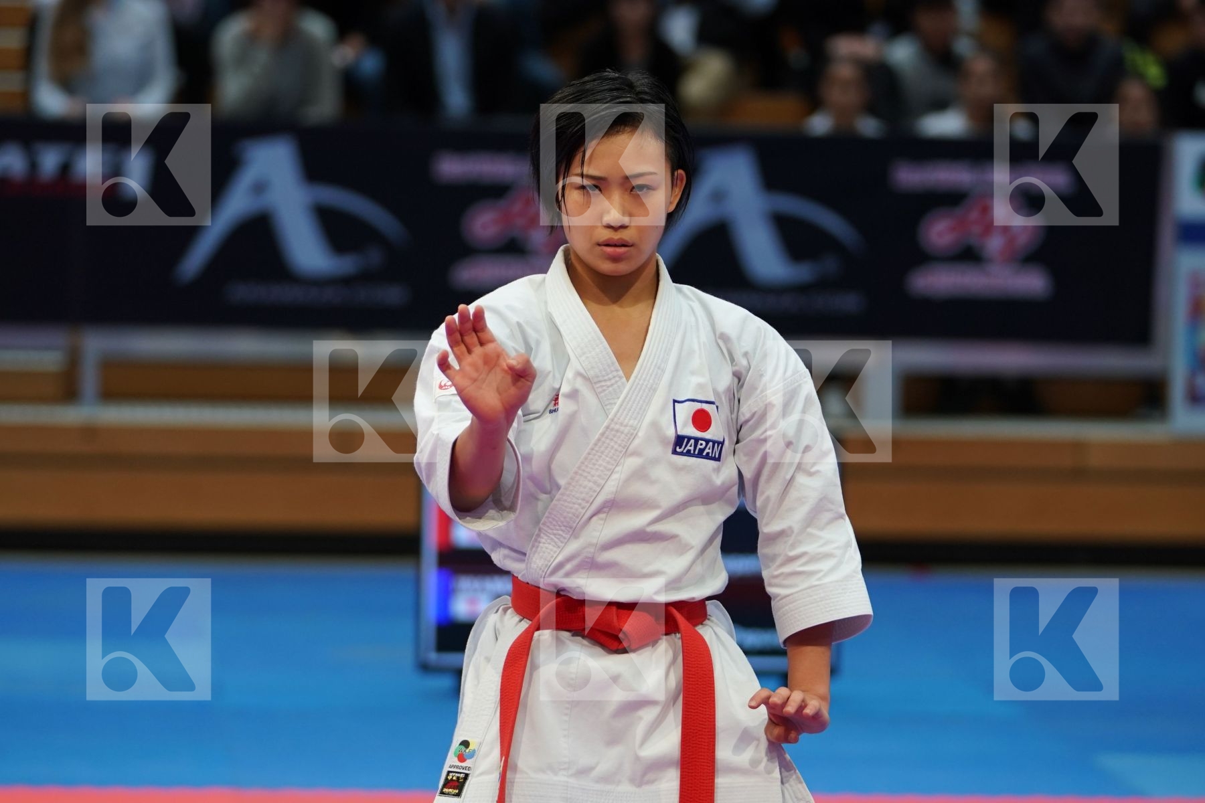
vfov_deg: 7.1
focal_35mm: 193
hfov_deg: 10.7
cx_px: 602
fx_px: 6460
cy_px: 402
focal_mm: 129
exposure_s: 1/500
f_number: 2.8
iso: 800
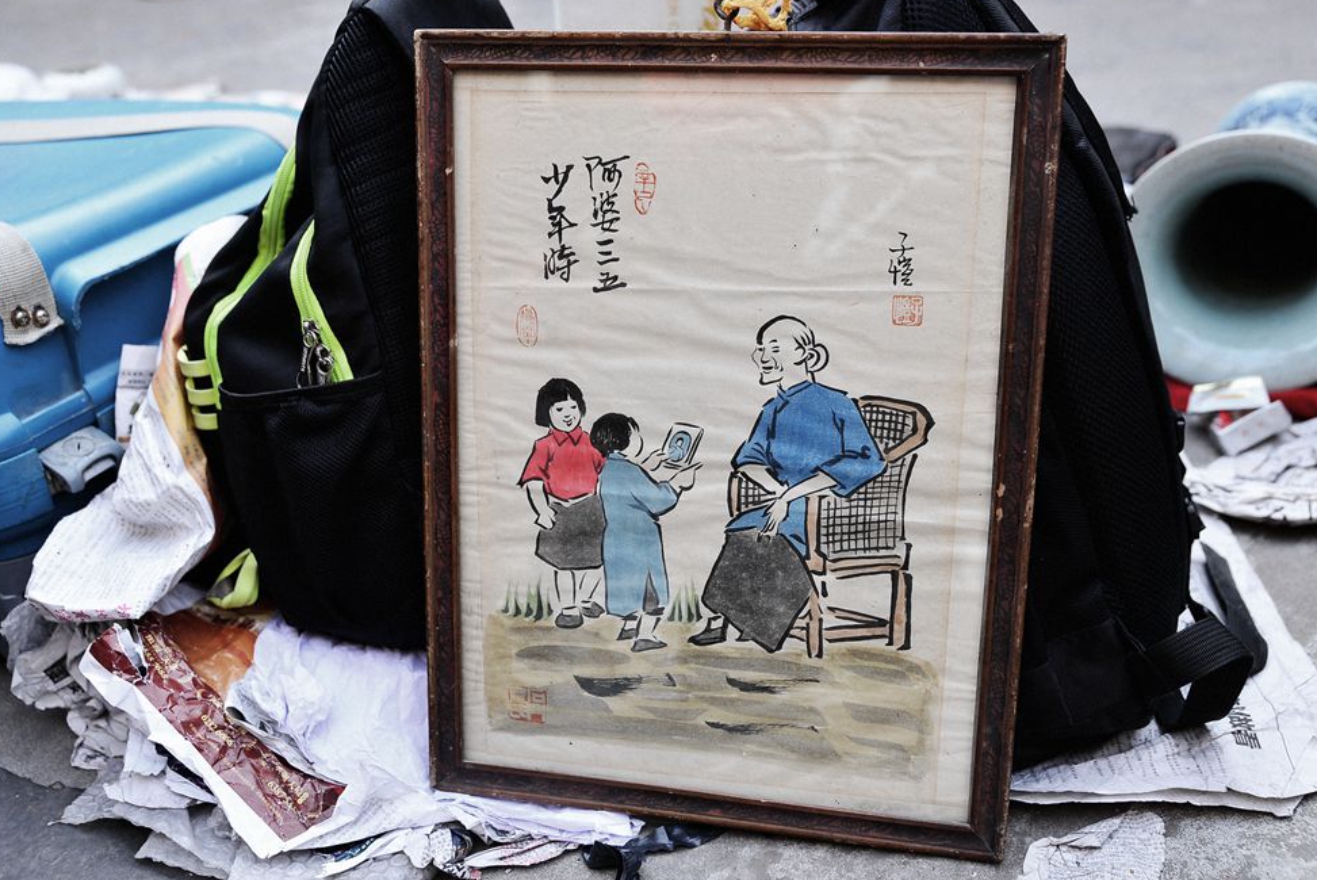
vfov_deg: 33.4
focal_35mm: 40
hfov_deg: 48.4
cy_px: 444
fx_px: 1464
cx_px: 678
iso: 500
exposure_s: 1/500
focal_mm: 38
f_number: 4
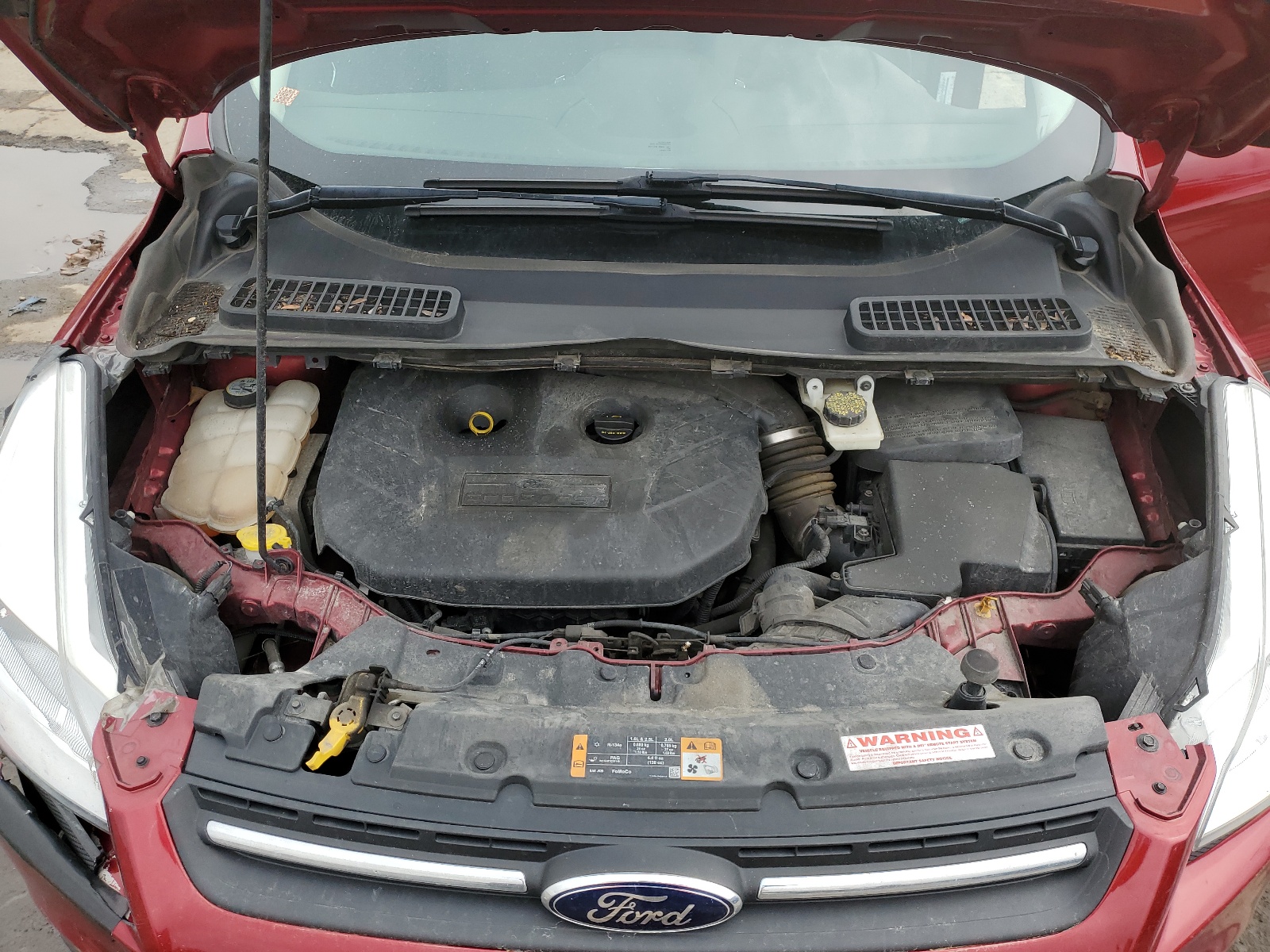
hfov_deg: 67.3
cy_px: 476
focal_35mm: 26
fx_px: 954
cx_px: 635
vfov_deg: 53.1
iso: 50
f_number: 1.5
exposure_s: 1/1250
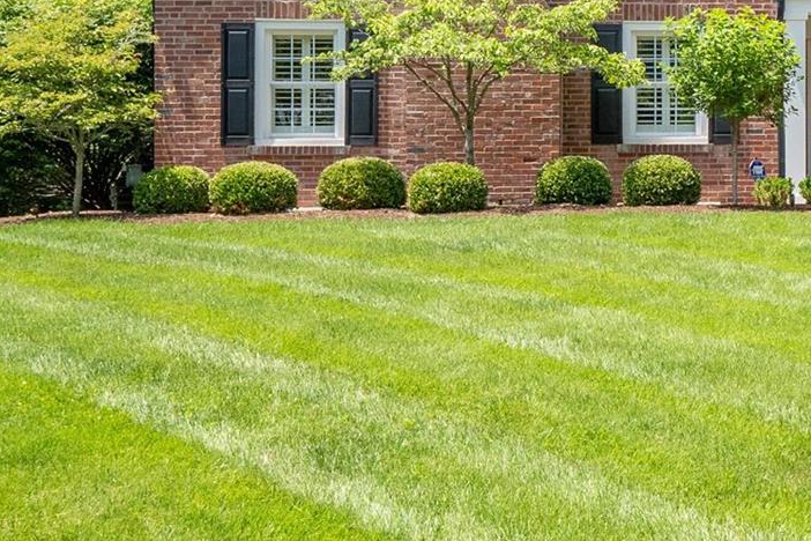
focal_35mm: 82
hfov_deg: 23.1
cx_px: 914
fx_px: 1847
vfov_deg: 16.4
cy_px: 58
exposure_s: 1/640
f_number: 6.3
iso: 400
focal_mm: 18
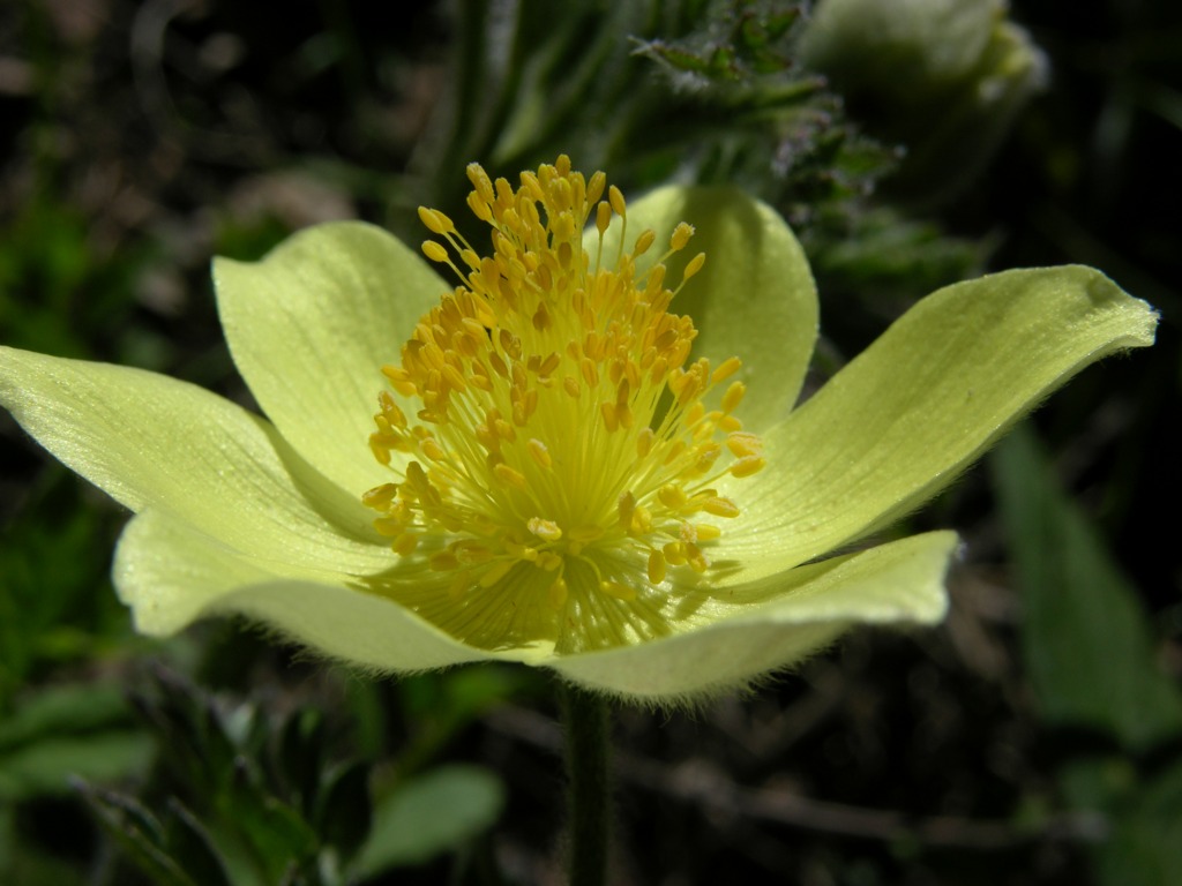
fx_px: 2390
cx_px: 591
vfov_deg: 21.0
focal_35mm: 70
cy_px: 443
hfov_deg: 27.8
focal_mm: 17.8
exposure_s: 1/330
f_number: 7.4
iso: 50
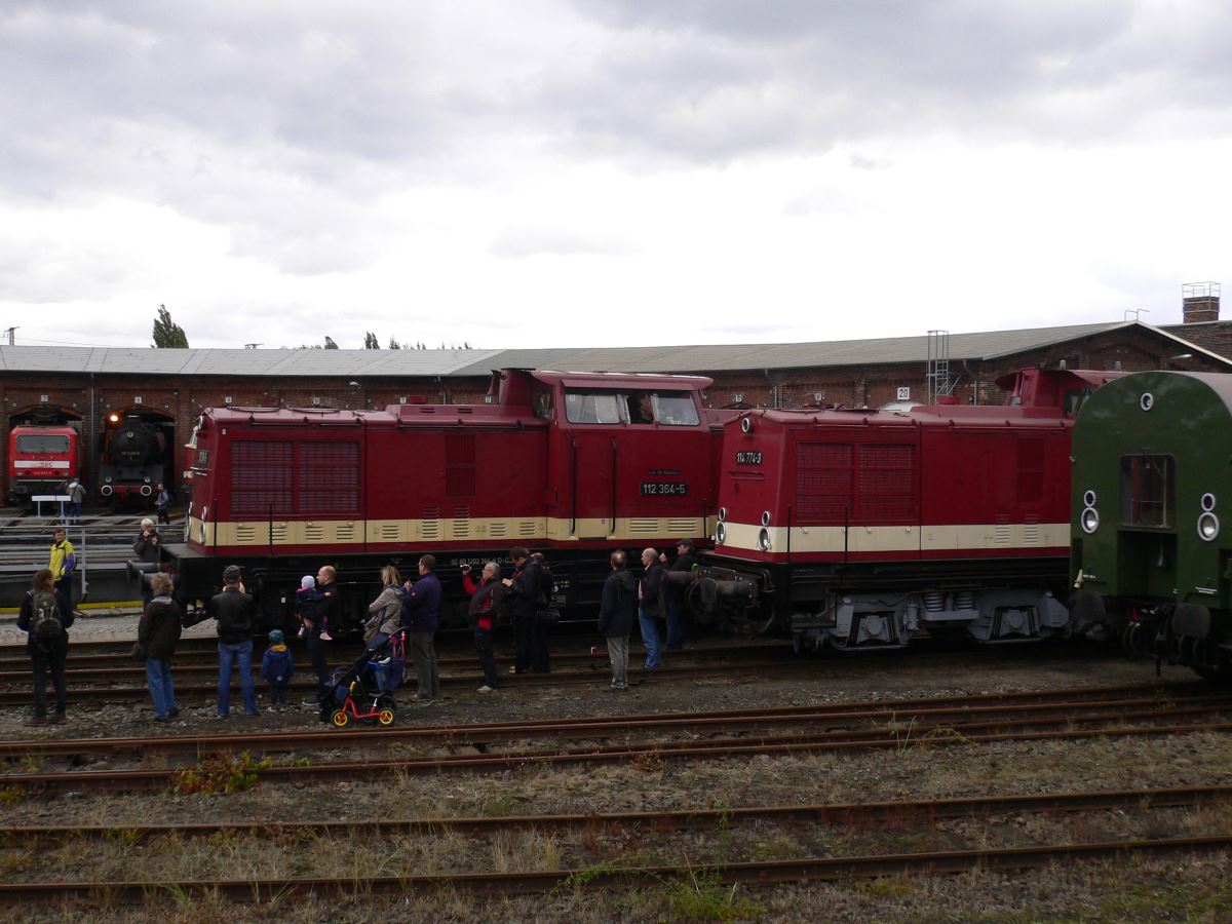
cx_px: 616
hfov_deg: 45.8
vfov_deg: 35.1
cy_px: 462
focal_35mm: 41
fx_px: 1459
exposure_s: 1/200
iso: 100
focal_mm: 6.8
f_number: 3.1
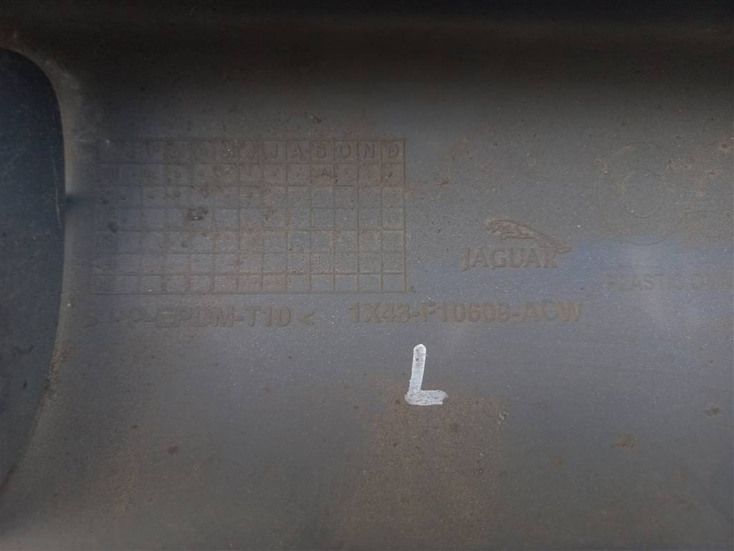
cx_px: 367
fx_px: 530
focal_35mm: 25
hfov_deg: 69.4
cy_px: 276
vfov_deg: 54.9
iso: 64
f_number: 1.8
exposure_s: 1/50
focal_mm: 4.6
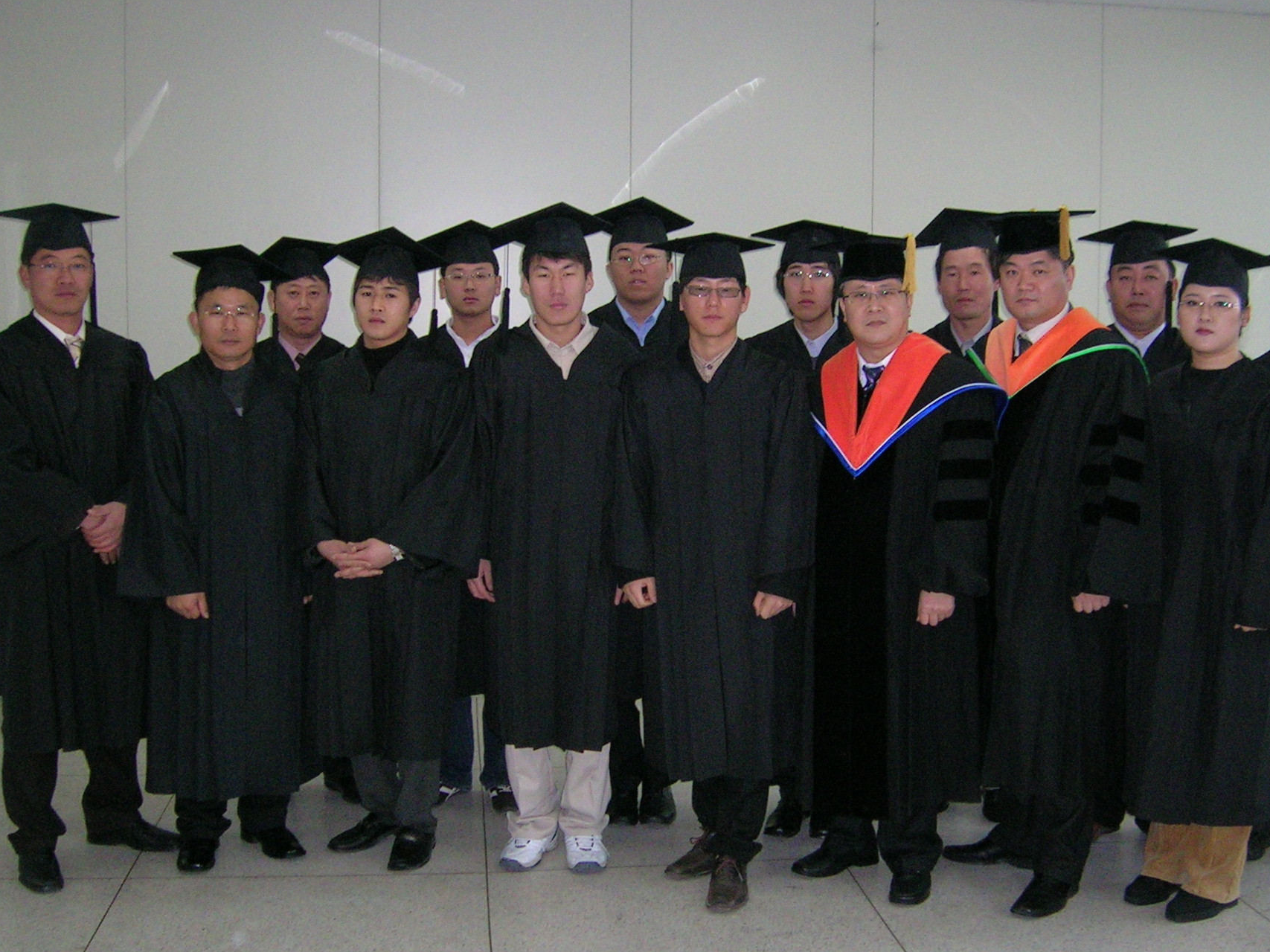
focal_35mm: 42
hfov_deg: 44.8
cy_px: 504
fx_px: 1541
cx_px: 674
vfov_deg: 34.3
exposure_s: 1/60.1
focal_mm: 5.4
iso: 200
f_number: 2.8
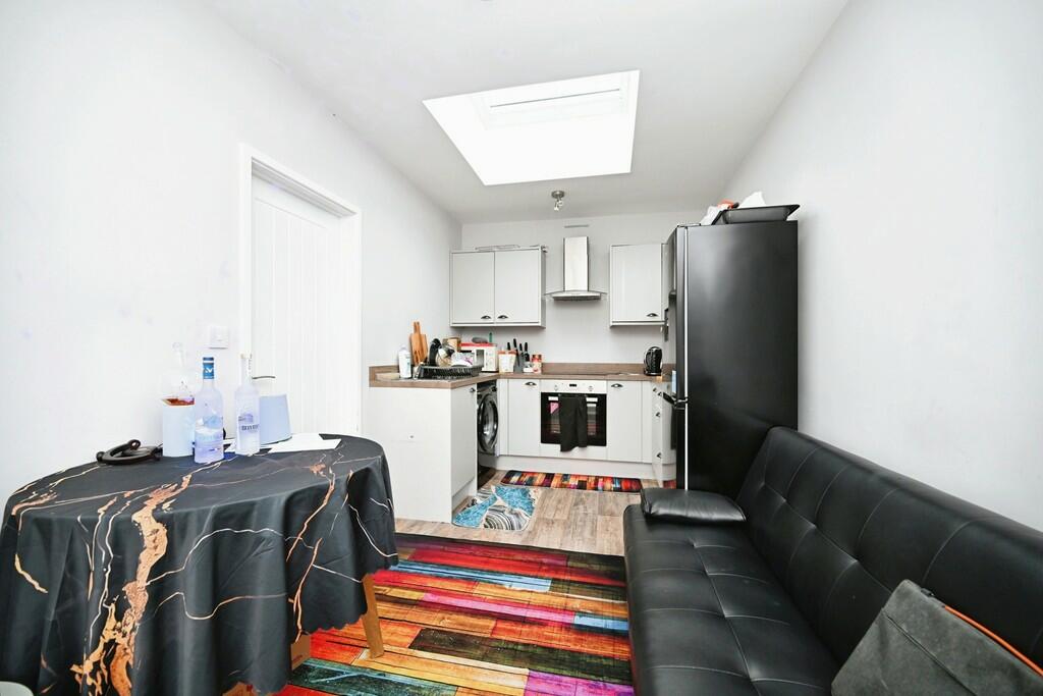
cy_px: 348
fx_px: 406
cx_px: 522
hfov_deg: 104.2
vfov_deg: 81.2
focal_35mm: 14
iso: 450
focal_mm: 14
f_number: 4
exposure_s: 1/60
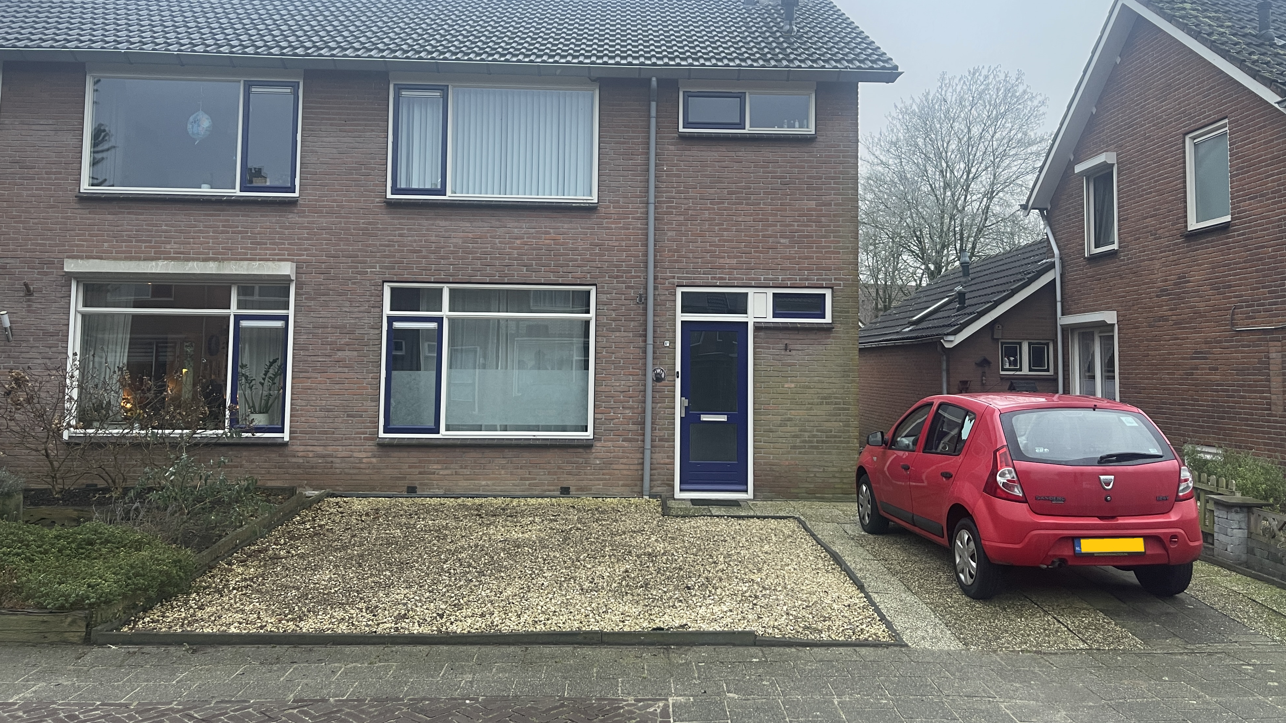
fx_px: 955
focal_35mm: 28
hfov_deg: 67.9
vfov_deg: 41.3
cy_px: 297
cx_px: 657
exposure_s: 1/85
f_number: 1.6
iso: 125
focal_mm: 5.1
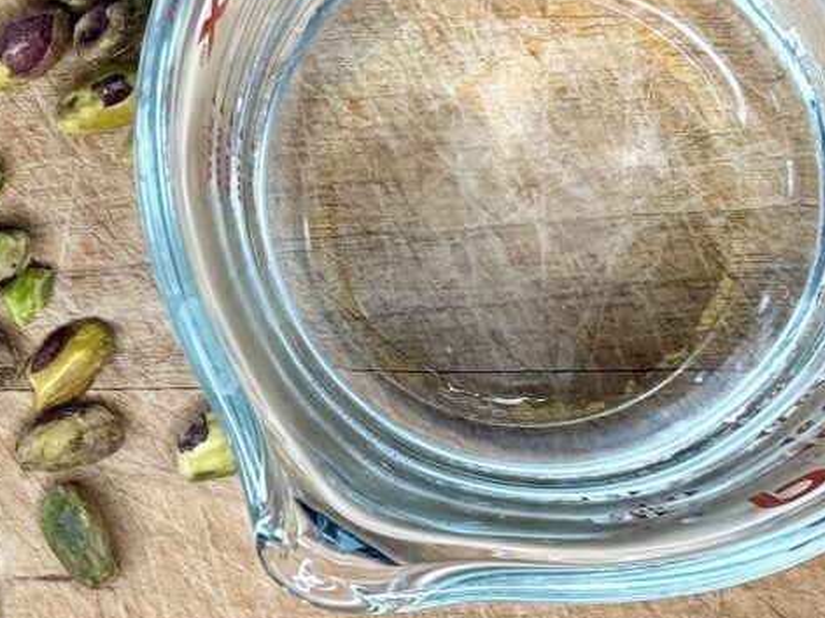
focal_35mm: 159
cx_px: -75
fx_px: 3788
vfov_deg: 9.3
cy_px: 184
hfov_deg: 12.2
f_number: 1.78
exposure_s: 1/121
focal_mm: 6.76
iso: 50
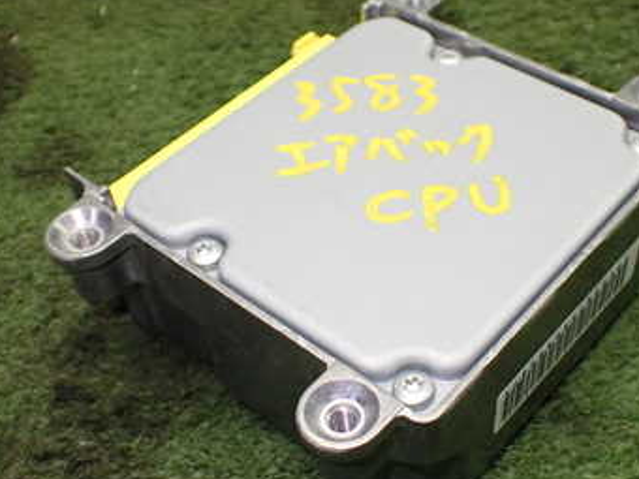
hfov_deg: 36.1
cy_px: 237
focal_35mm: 53
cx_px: 372
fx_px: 978
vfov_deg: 27.5
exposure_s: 1/125
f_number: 2.3
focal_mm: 5.4
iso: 400
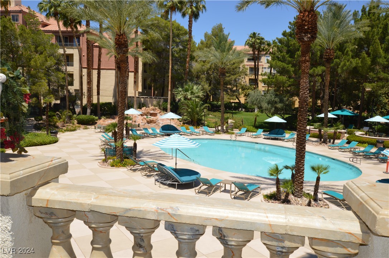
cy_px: 129
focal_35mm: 30
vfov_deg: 43.5
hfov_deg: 62.0
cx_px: 194
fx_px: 324
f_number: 10
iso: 100
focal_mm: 20
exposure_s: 1/200
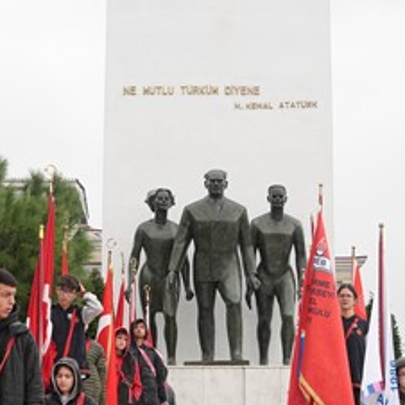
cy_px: 271
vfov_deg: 15.4
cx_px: 201
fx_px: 1496
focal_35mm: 113
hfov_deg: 15.4
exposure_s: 1/200
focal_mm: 50
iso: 640
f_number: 5.6
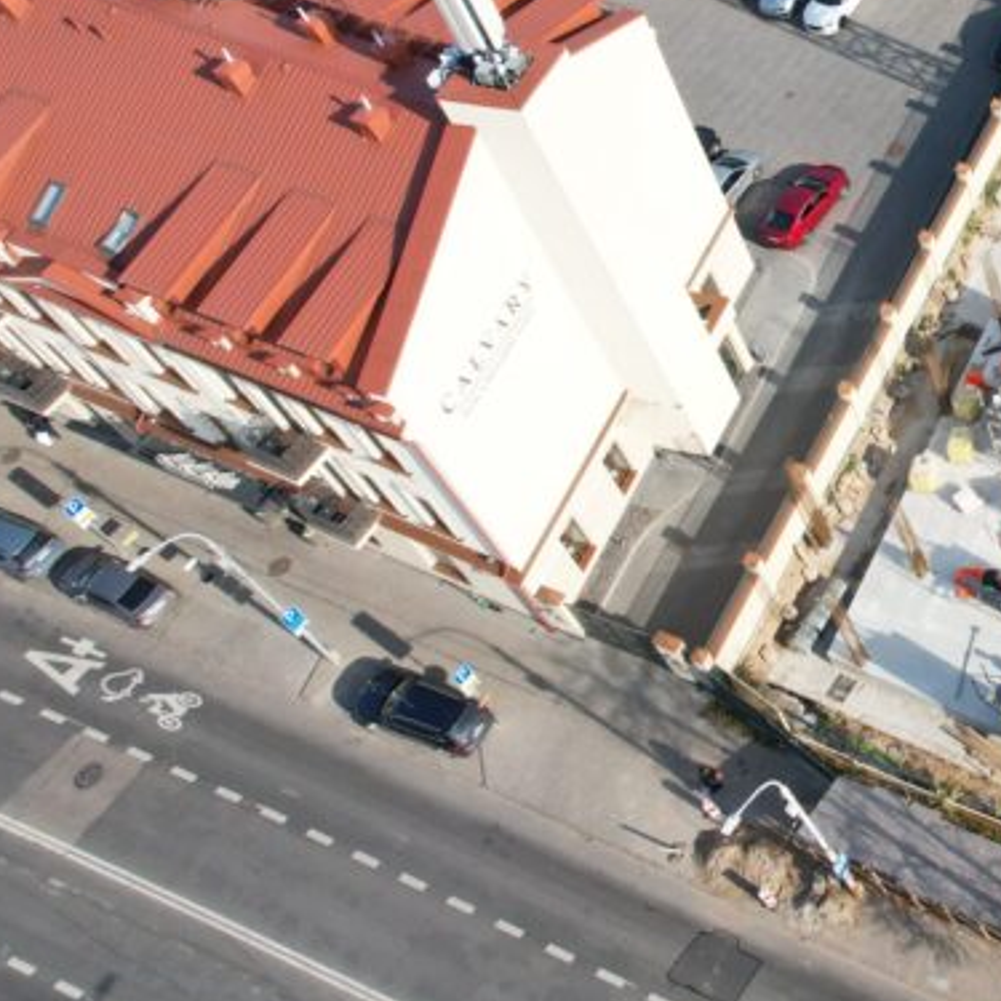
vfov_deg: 33.2
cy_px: 356
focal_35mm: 51
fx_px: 1669
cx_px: 1332
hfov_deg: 27.4
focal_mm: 8.38
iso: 200
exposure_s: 1/1500
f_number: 2.8
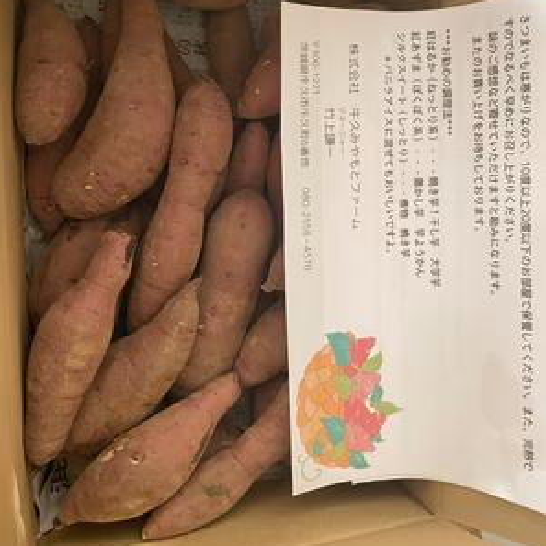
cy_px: 233
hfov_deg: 52.5
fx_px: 553
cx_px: 272
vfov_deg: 52.3
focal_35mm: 31
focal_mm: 4.25
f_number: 1.8
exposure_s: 1/60
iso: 125
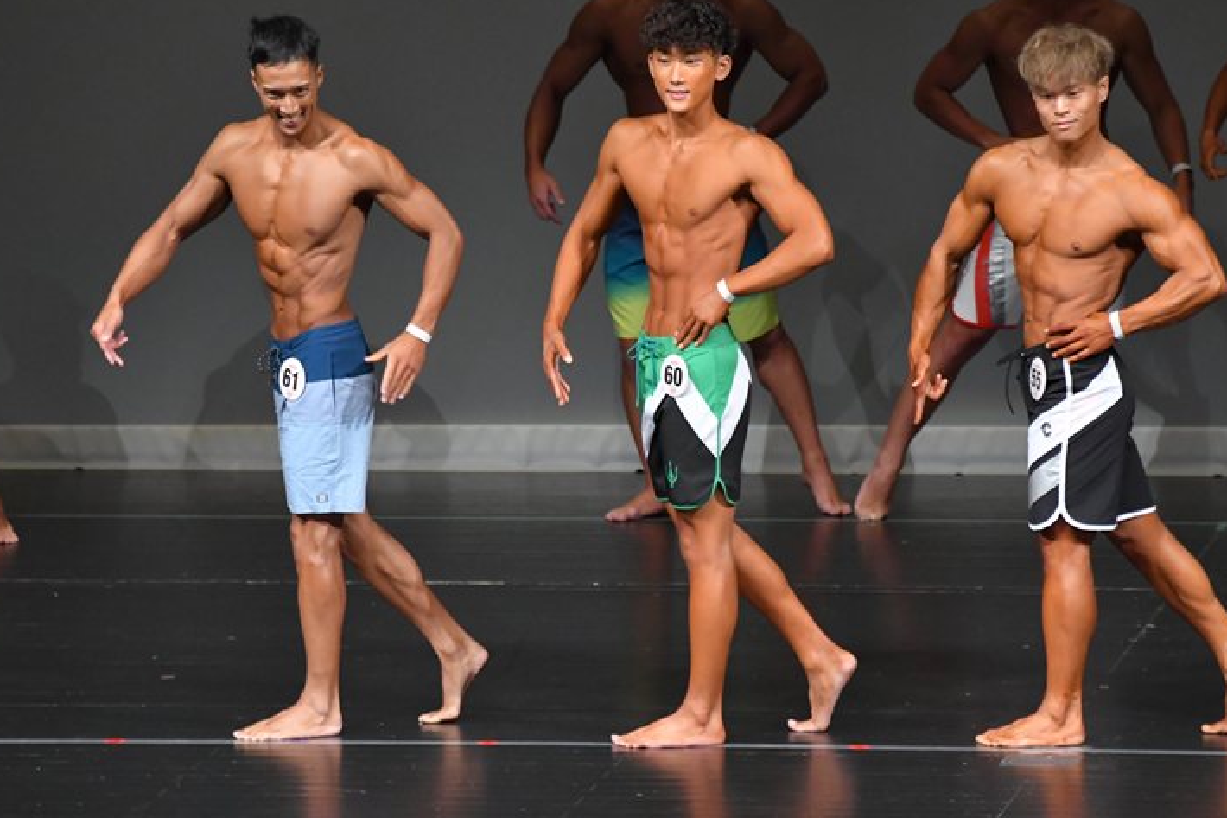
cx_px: 645
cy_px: 379
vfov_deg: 4.0
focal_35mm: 344
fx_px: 11721
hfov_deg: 6.0
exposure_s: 1/400
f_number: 5.6
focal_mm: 210
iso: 4000
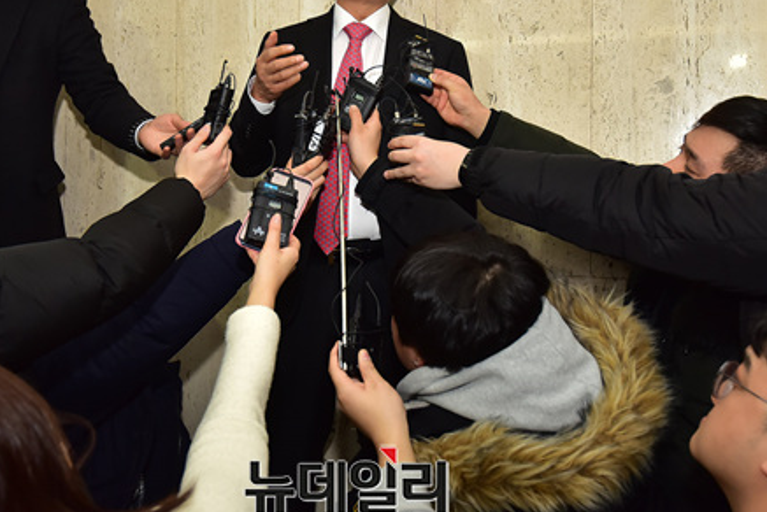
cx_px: 346
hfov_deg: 47.3
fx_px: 874
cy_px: 171
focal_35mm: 41
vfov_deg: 32.4
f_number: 4
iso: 1250
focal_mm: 28
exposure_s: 1/250
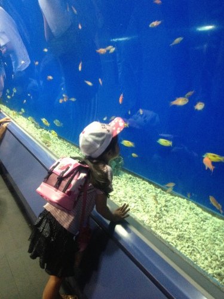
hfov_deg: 40.7
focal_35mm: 35
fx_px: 302
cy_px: 150
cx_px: 112
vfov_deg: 52.6
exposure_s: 1/20
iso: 400
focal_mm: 4.28
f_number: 2.4
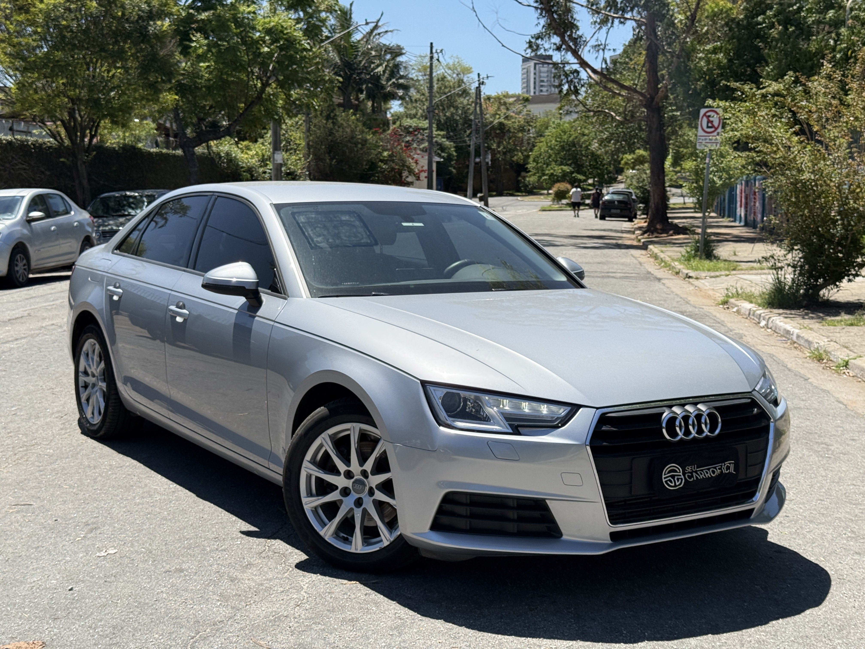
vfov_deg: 30.3
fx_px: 1199
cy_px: 324
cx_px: 432
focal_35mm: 48
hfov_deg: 39.7
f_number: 1.78
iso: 80
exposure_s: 1/5587
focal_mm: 6.76
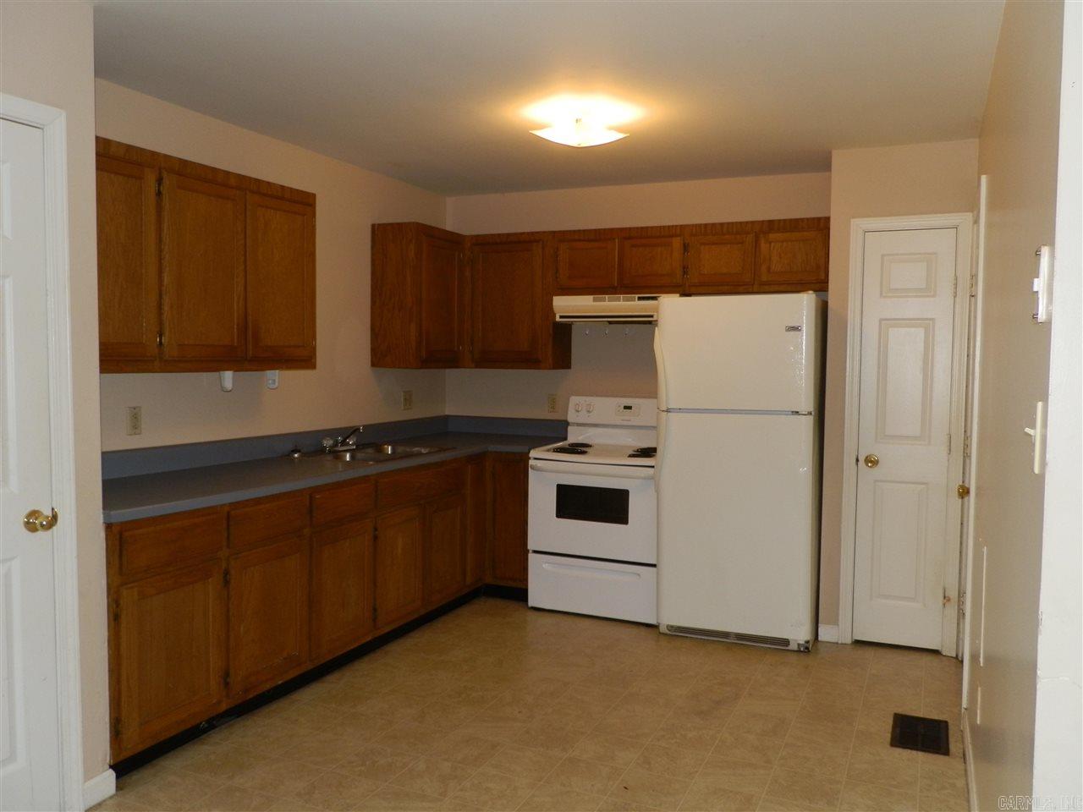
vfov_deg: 49.7
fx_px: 876
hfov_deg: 63.4
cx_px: 542
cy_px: 406
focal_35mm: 28
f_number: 3.3
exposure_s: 1/30
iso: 100
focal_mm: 5
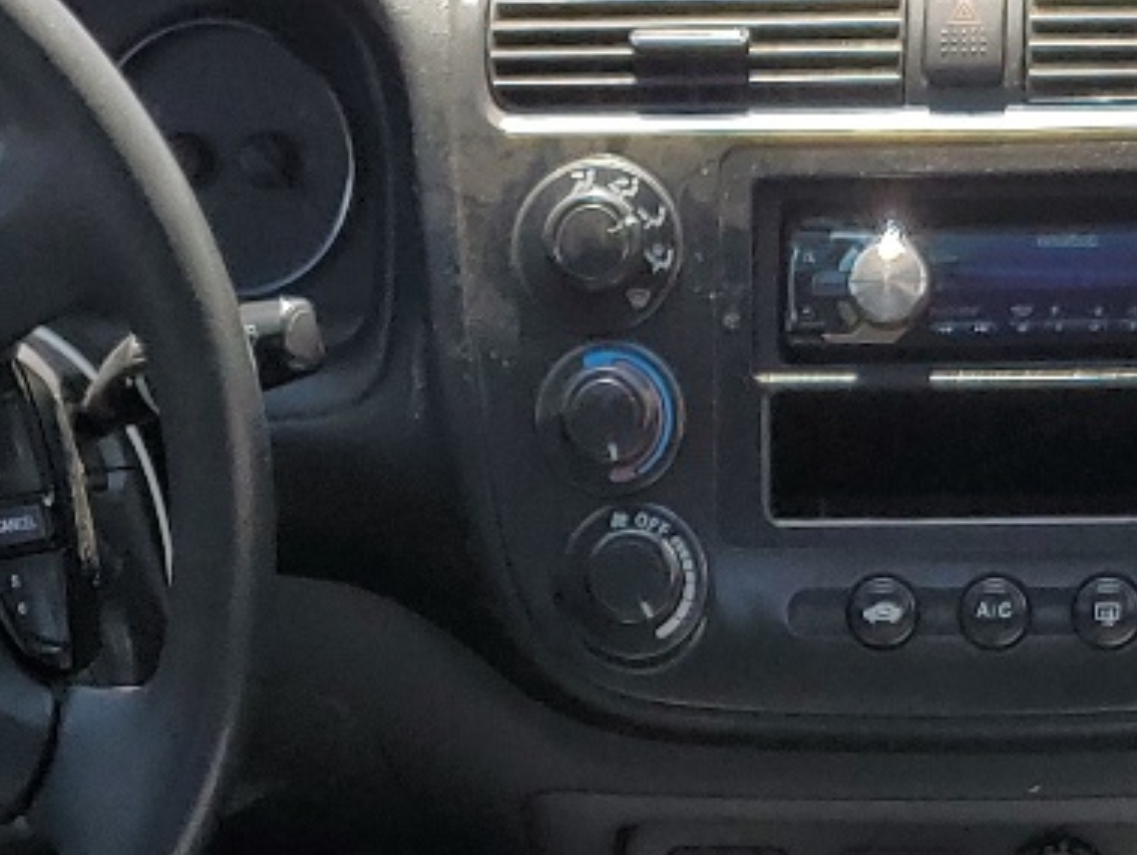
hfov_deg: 17.8
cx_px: 854
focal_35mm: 110
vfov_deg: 12.6
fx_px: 3615
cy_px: 1412
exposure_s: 1/833
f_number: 1.5
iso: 50
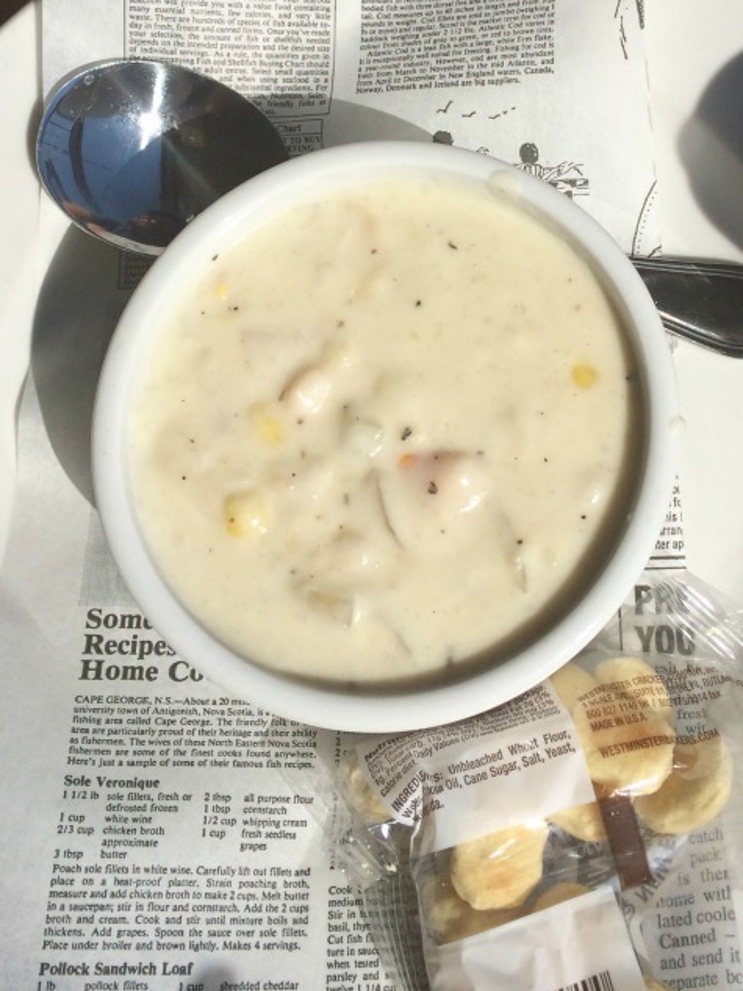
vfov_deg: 39.2
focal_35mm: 47
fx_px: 1346
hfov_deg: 30.6
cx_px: 513
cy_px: 224
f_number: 2.2
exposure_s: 1/5882
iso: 40
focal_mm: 4.15
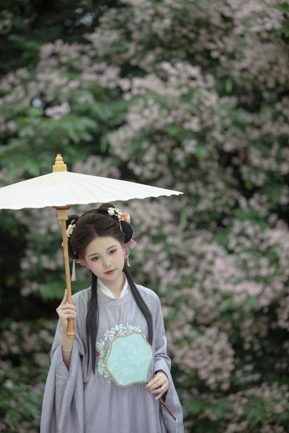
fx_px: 1553
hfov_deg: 10.6
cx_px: 144
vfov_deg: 15.9
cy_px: 216
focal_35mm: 129
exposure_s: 1/320
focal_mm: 130
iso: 160
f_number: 2.8
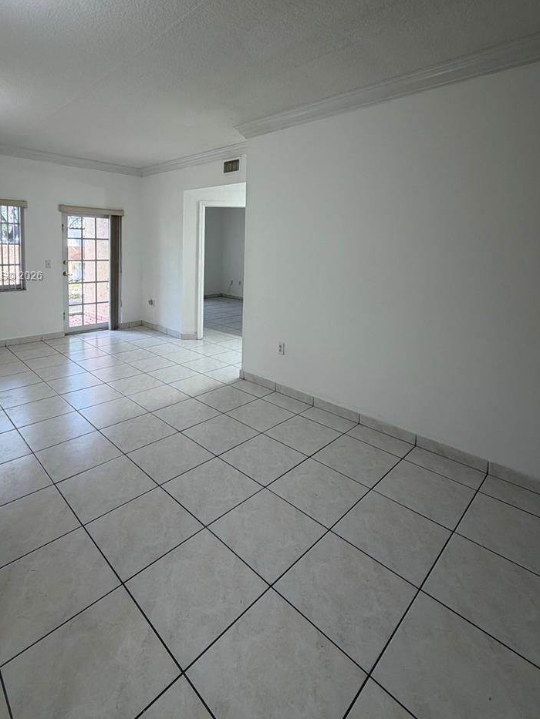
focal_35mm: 18
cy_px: 277
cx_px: 247
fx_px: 374
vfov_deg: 86.3
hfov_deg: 71.5
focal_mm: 2.22
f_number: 2.2
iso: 100
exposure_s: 1/120
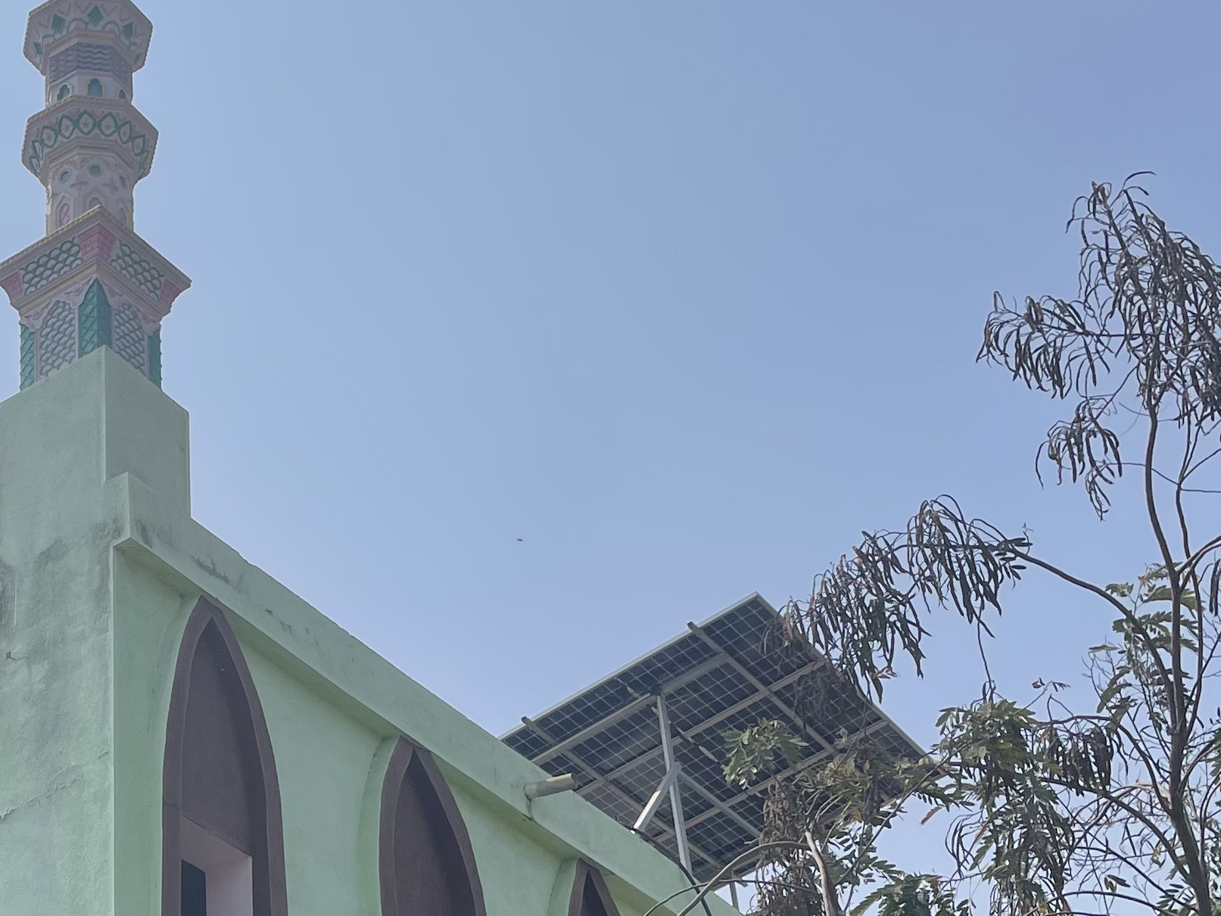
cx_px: 14
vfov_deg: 22.2
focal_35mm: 65
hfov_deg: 28.1
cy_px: 768
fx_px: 2293
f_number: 1.6
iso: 32
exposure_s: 1/6494
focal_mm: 4.2
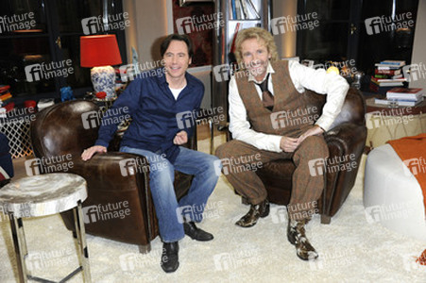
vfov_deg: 33.4
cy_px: 142
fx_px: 473
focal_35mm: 40
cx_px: 213
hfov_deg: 48.5
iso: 2500
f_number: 5.6
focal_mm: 40
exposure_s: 1/160
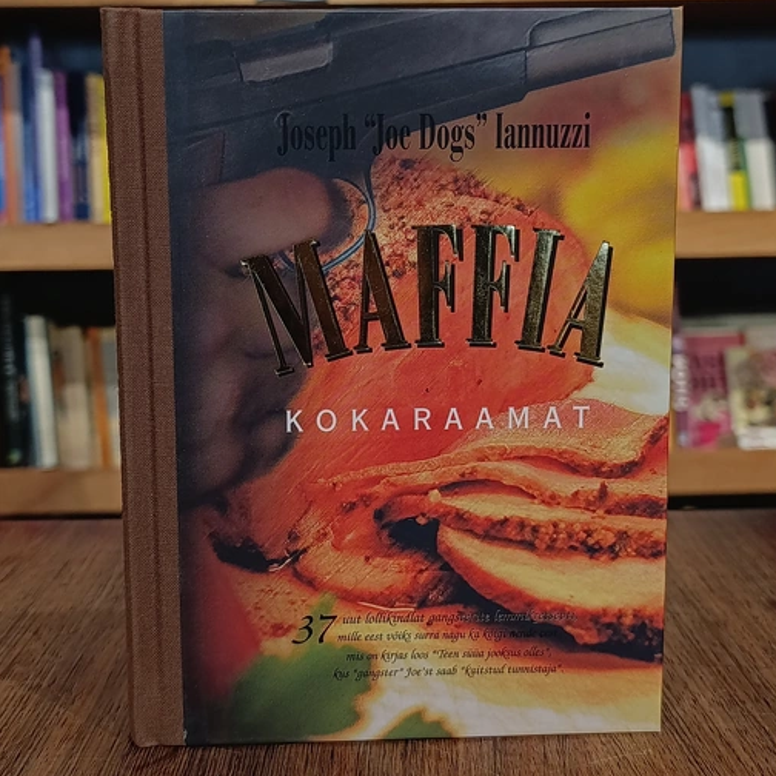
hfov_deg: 34.7
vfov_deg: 34.6
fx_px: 1243
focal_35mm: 49
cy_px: 319
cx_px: 393
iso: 415
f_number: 1.65
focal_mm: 6.11
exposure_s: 1/100
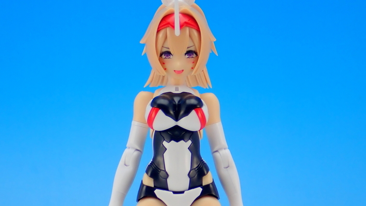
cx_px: 183
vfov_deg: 10.6
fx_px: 1097
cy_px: 211
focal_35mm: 113
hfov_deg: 18.9
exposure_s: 1/15
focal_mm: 13.65
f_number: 4.1
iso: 100
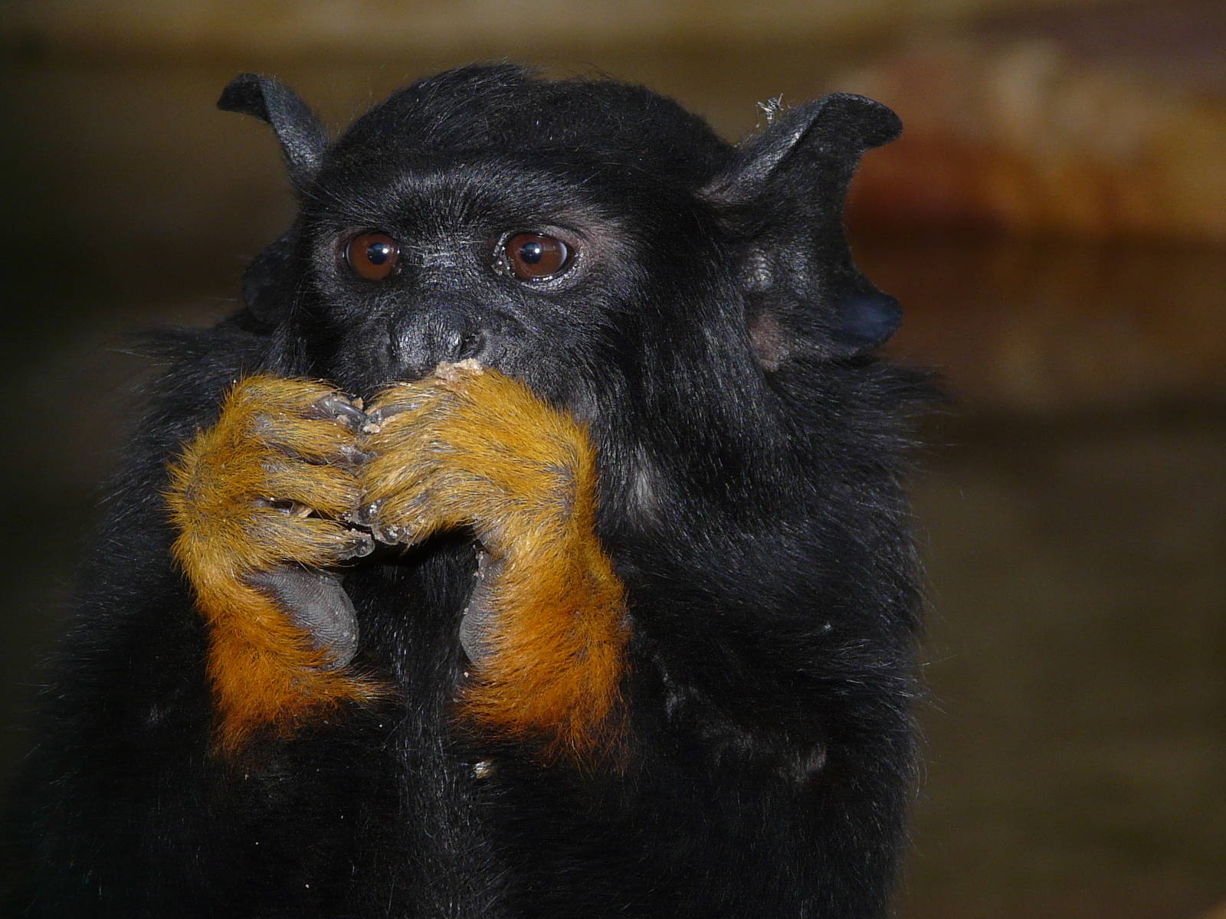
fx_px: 7119
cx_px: 613
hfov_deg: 9.8
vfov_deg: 7.4
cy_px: 460
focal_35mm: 201
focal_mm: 20.6
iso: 100
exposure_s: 1/100
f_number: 3.6
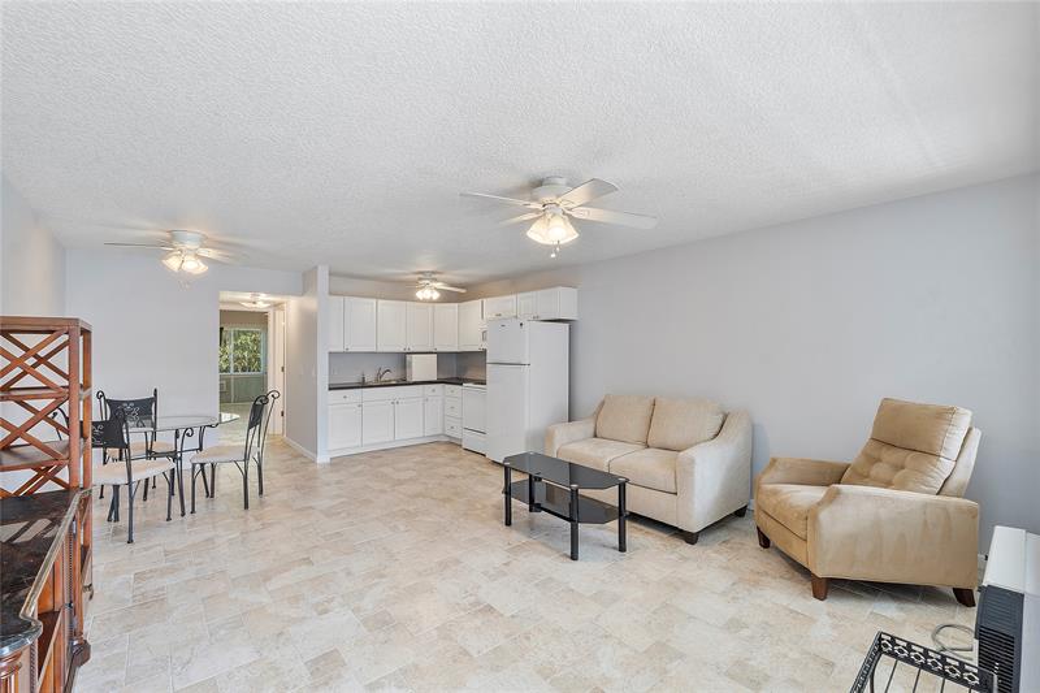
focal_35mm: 15
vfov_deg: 77.3
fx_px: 433
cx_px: 520
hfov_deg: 100.4
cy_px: 346
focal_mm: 10
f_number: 11
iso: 160
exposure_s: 1/8
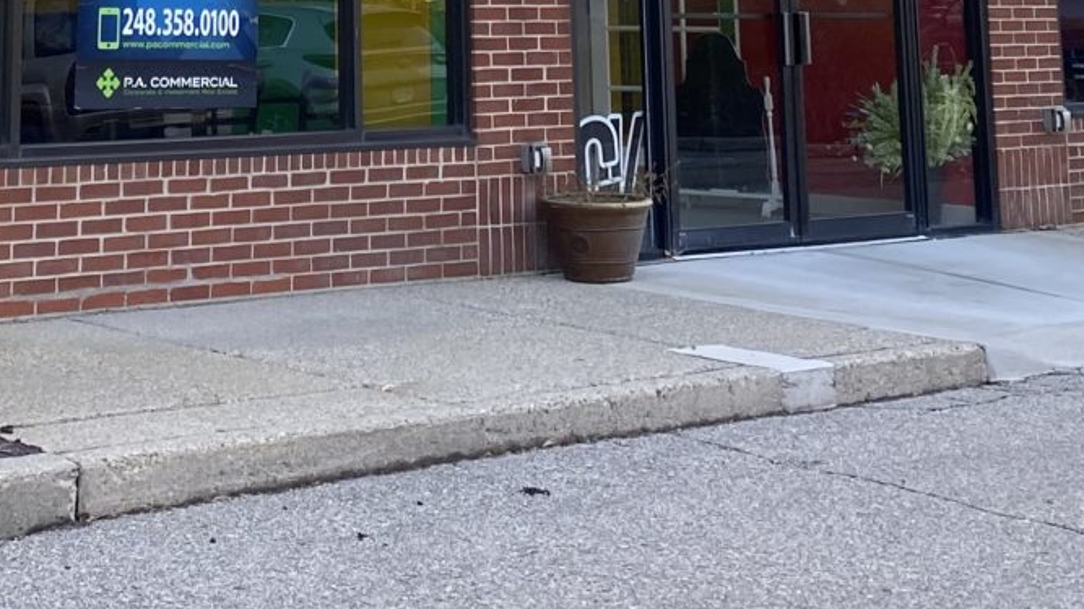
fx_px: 2500
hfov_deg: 24.2
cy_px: -544
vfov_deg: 12.5
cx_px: 275
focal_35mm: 87
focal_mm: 4.25
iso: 32
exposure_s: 1/248
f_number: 1.8
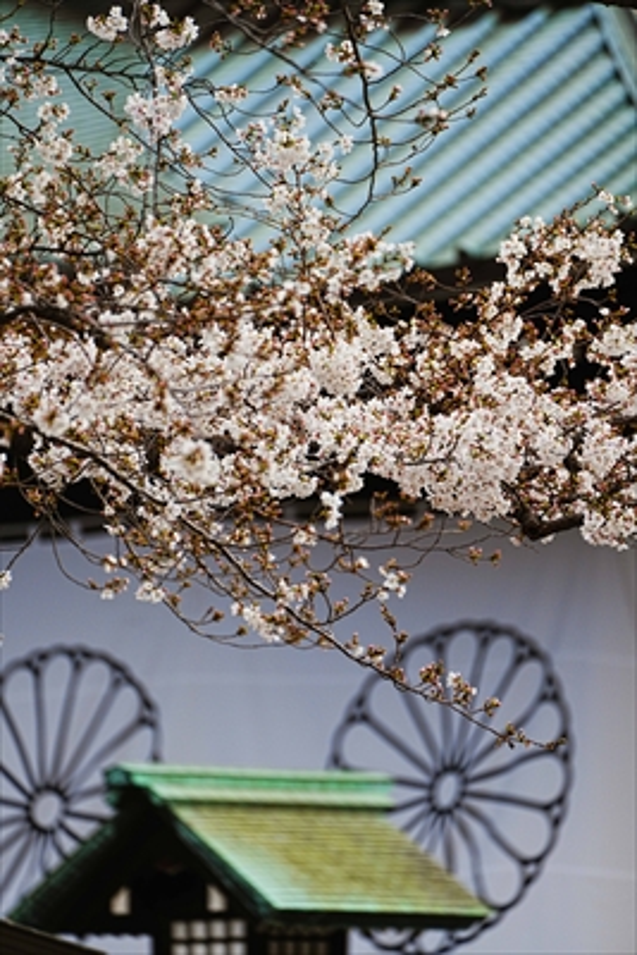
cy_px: 478
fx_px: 10607
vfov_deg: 5.2
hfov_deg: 3.4
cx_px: 318
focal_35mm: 400
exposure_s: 1/500
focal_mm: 400
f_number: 5.6
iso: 400
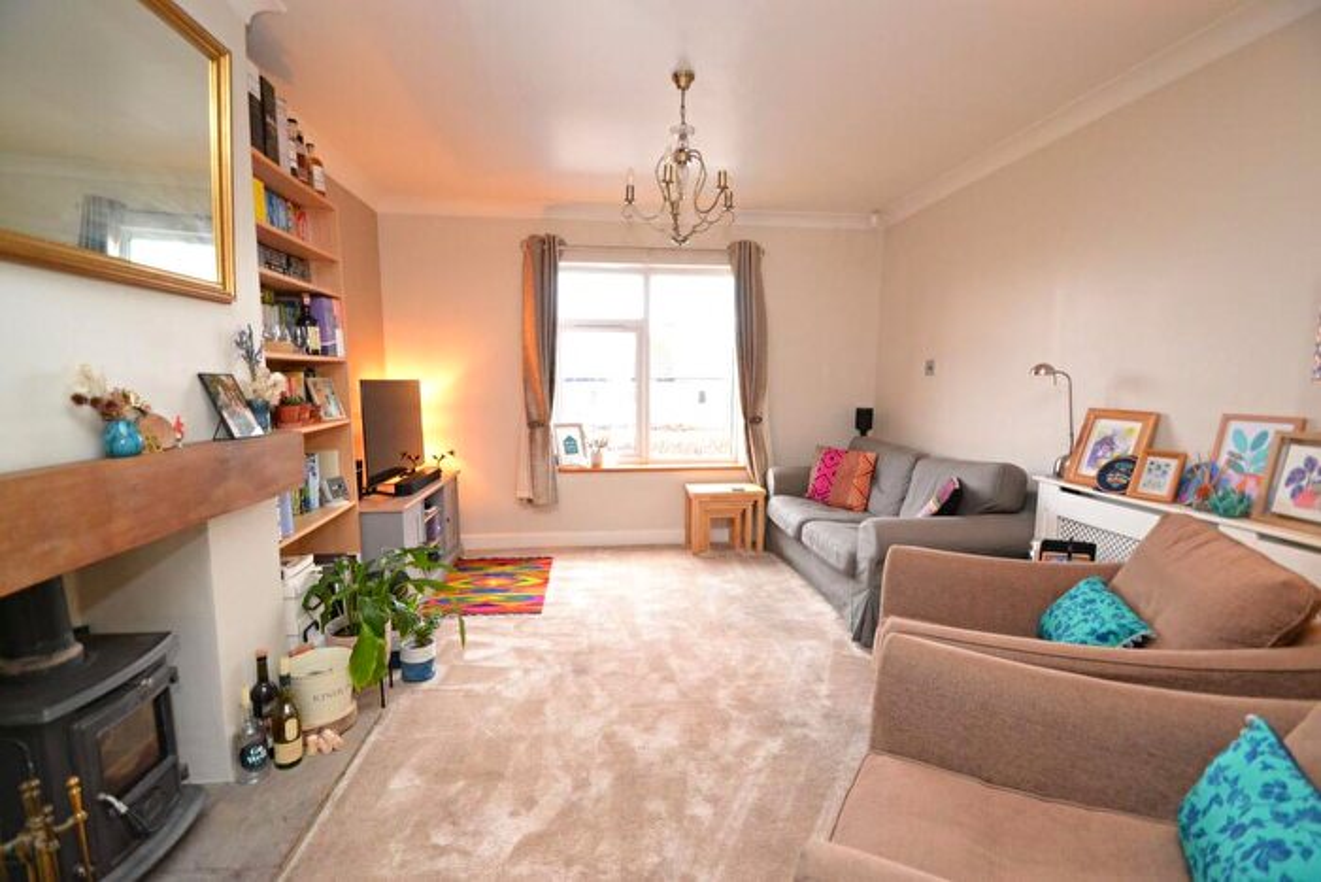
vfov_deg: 77.4
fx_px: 550
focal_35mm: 15
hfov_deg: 100.4
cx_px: 660
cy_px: 441
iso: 2000
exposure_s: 1/60
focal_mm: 10
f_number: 3.5
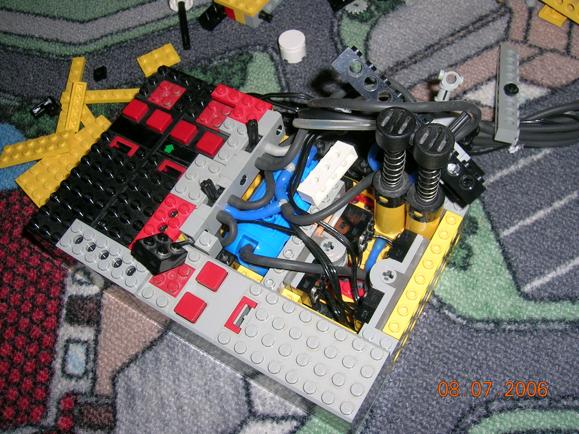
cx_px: 291
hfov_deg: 51.4
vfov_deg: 39.7
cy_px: 212
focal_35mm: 36
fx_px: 602
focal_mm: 5.4
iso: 50
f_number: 4.8
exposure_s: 1/60.1
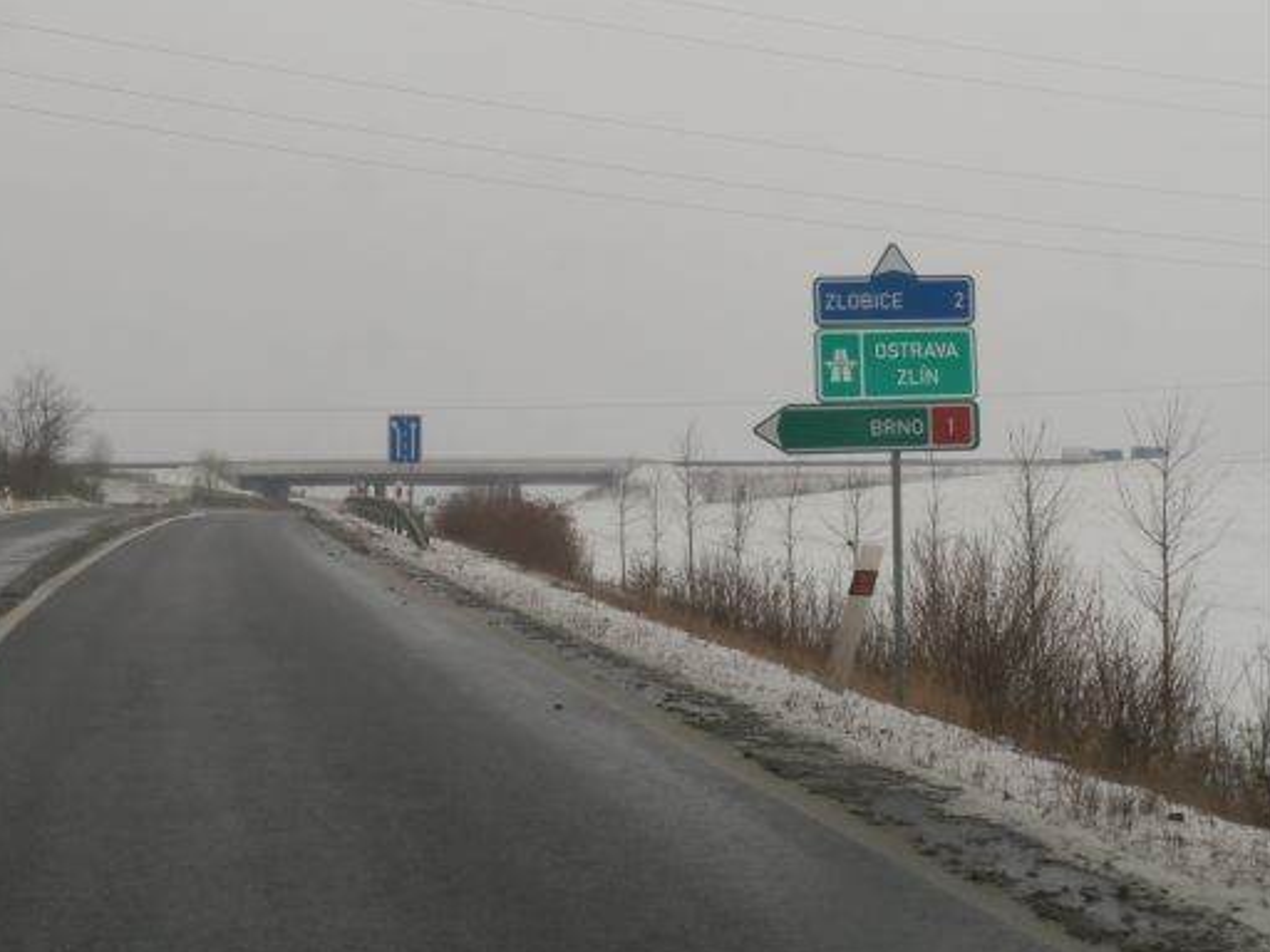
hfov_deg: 23.0
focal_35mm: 85
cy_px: 409
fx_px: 3119
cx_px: 486
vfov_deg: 17.4
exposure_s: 1/640
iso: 100
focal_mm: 12.1
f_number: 4.7
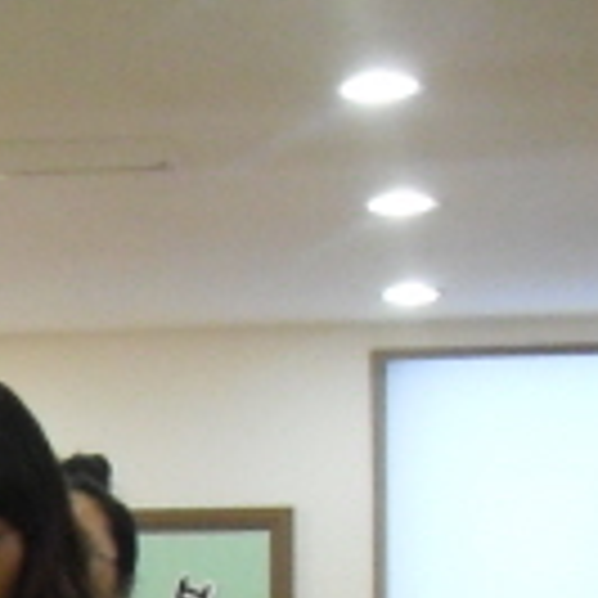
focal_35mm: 221
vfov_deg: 7.7
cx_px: -791
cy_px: 1081
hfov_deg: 7.4
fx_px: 4319
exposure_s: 1/30
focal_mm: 6.3
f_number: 2.8
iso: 200
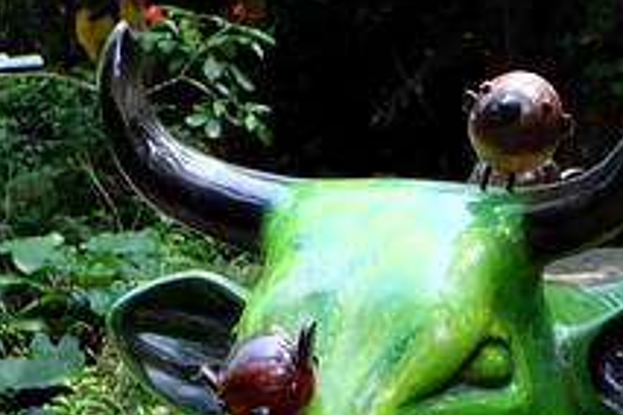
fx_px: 6230
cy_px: 656
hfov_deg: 5.7
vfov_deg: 3.8
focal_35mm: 360
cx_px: 837
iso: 800
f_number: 9
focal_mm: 50
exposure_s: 1/120
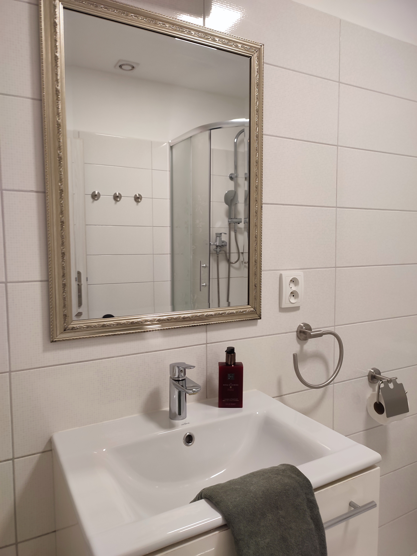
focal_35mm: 25
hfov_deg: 54.9
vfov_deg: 69.4
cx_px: 208
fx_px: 402
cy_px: 278
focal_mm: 6.04
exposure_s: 1/33
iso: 183
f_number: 1.9
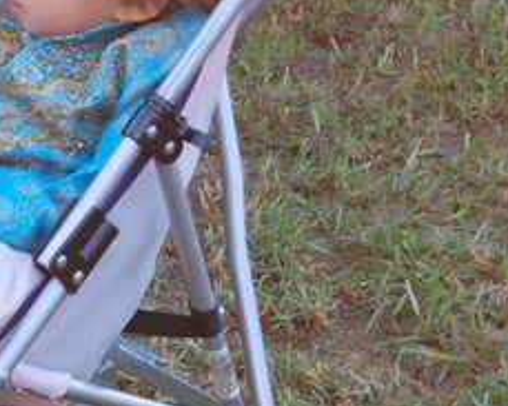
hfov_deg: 8.8
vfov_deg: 7.1
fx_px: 3251
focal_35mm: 216
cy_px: 78
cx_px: -75
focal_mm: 55
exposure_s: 1/40
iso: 400
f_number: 5.6
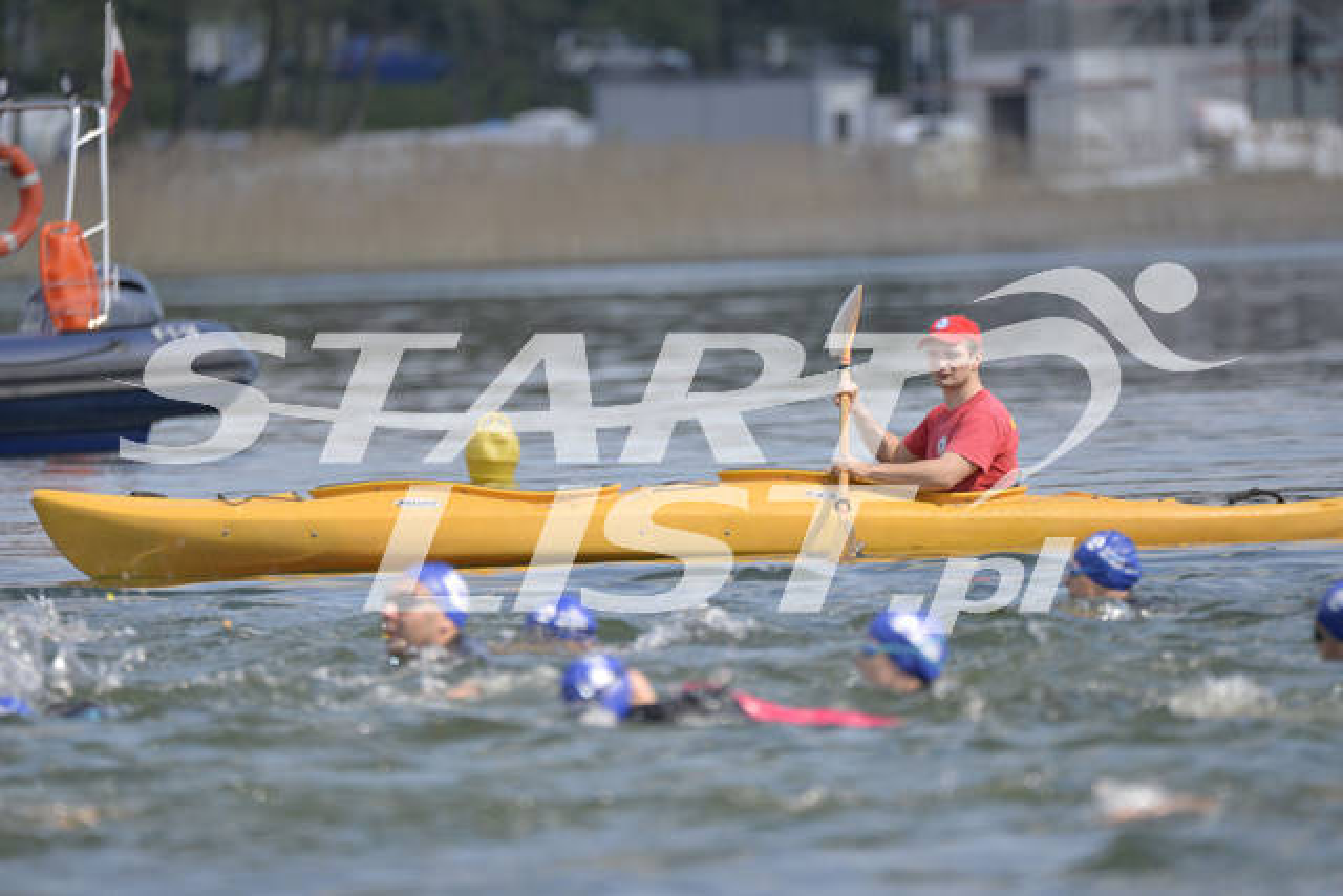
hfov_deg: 3.4
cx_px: 672
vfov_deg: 2.3
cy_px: 448
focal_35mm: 600
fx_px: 22387
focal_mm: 600
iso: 800
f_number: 6.3
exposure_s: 1/4000
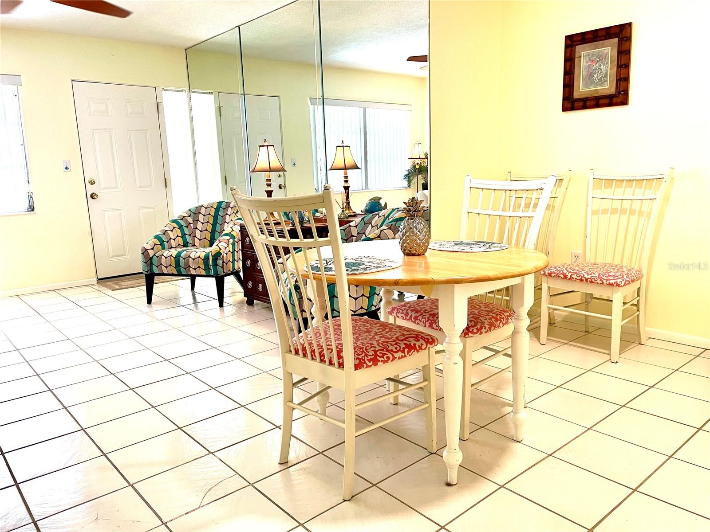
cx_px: 355
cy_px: 266
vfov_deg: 53.1
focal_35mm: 26
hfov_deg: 67.3
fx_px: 533
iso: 100
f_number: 1.6
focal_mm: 5.1
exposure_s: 1/60
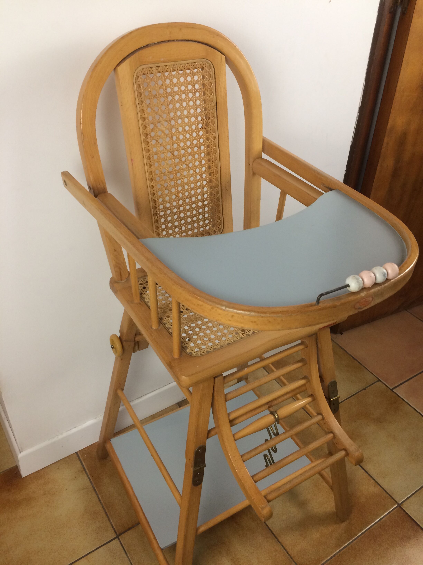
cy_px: 282
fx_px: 472
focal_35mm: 29
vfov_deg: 61.7
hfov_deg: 48.2
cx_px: 212
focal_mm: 4.15
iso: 64
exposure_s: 1/33
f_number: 2.2
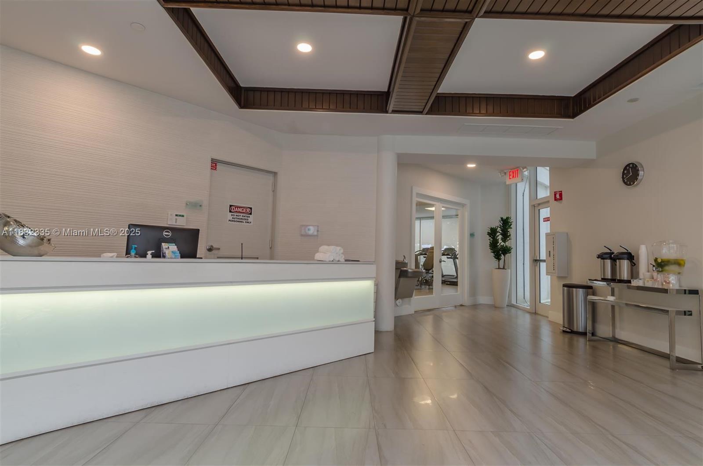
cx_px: 352
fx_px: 351
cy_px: 233
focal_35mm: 18
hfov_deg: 90.1
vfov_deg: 67.2
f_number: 9
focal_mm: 12
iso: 100
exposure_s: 1/2.5
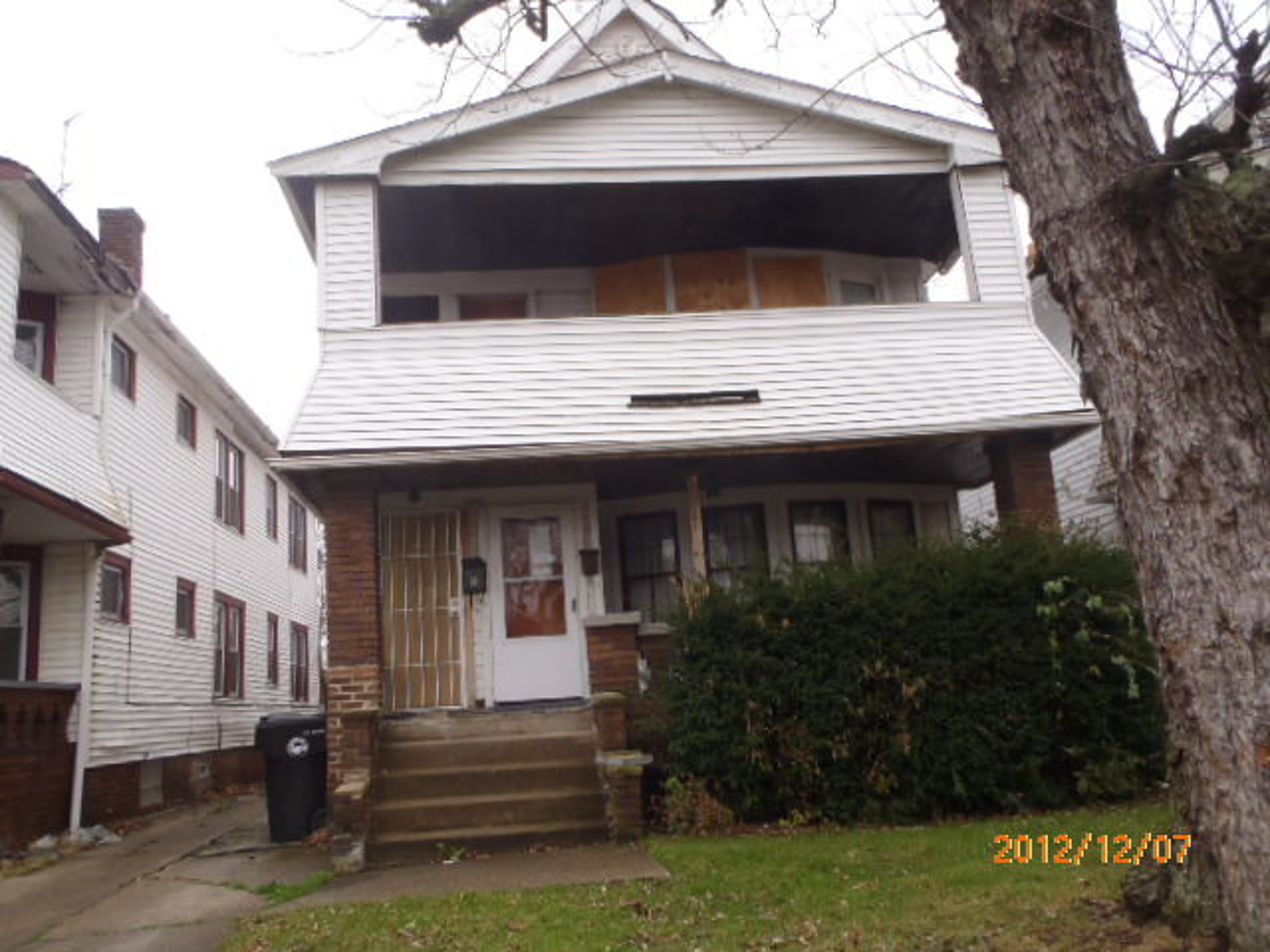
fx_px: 1027
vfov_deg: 49.7
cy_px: 476
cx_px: 635
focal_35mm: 28
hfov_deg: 63.4
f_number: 3.9
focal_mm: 5
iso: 80
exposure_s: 1/60
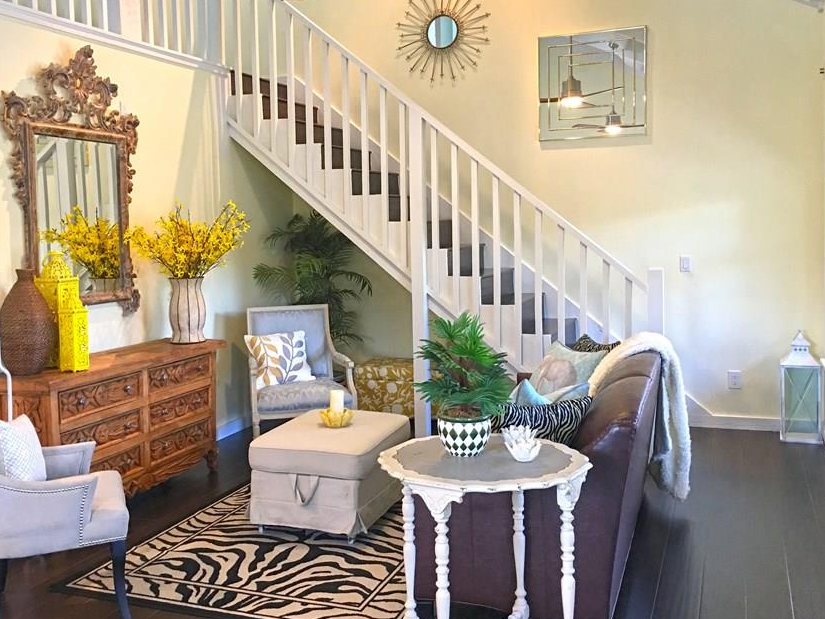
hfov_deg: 51.3
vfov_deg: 39.6
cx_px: 380
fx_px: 858
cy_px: 273
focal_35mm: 36
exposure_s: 1/15
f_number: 2.2
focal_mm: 4.15
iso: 64
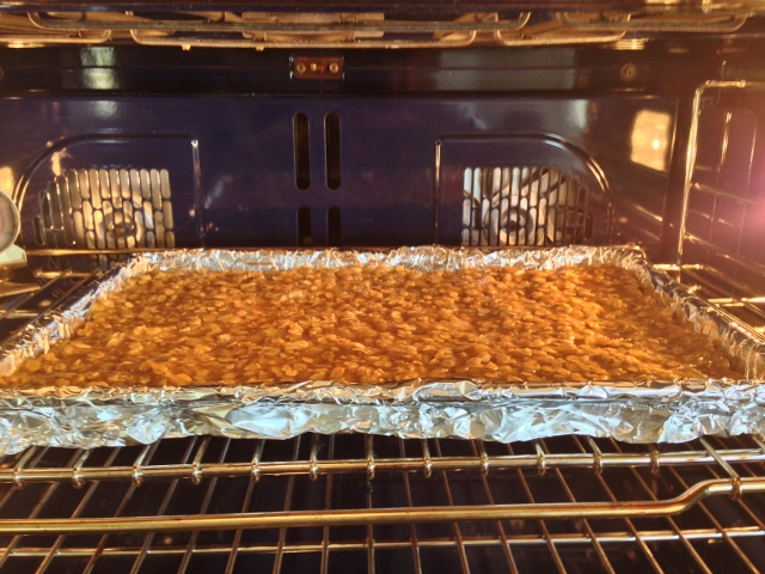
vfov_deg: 42.9
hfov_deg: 55.4
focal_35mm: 33
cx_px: 382
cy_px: 287
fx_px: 729
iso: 50
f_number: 2.4
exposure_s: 1/20
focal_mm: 4.12
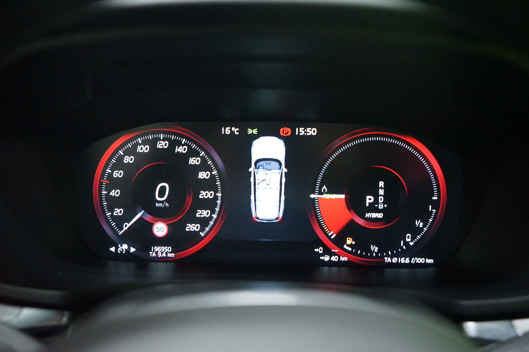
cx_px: 264
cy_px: 176
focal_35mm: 39
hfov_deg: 49.6
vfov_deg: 34.2
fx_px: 573
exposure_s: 1/25
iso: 8000
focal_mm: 39
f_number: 4.5
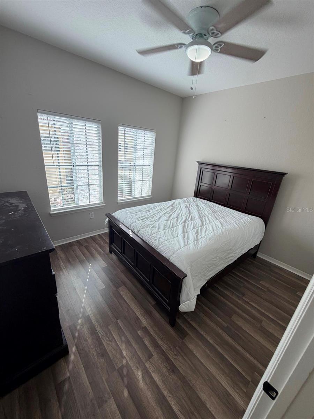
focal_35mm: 14
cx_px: 157
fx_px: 169
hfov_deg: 85.7
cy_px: 210
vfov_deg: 102.1
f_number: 2.2
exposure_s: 1/121
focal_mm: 2.22
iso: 64
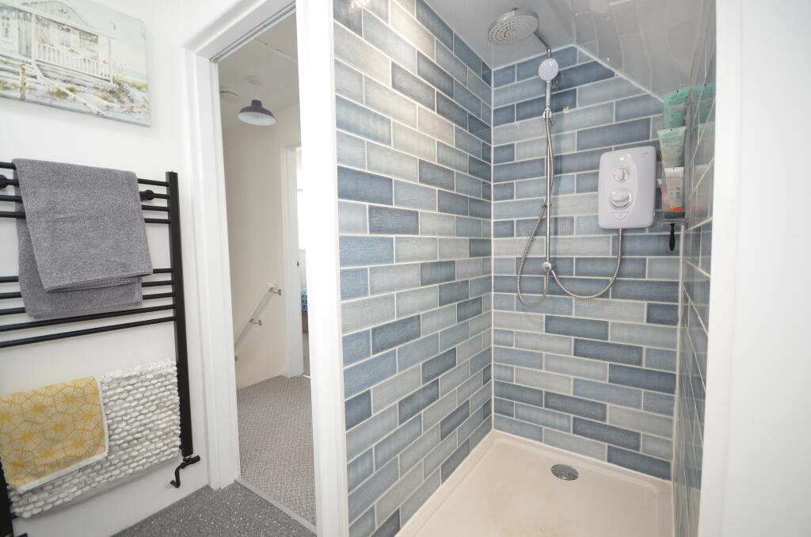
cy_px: 268
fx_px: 337
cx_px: 406
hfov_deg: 100.5
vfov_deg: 77.1
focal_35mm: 15
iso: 640
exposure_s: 1/60
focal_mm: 10
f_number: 4
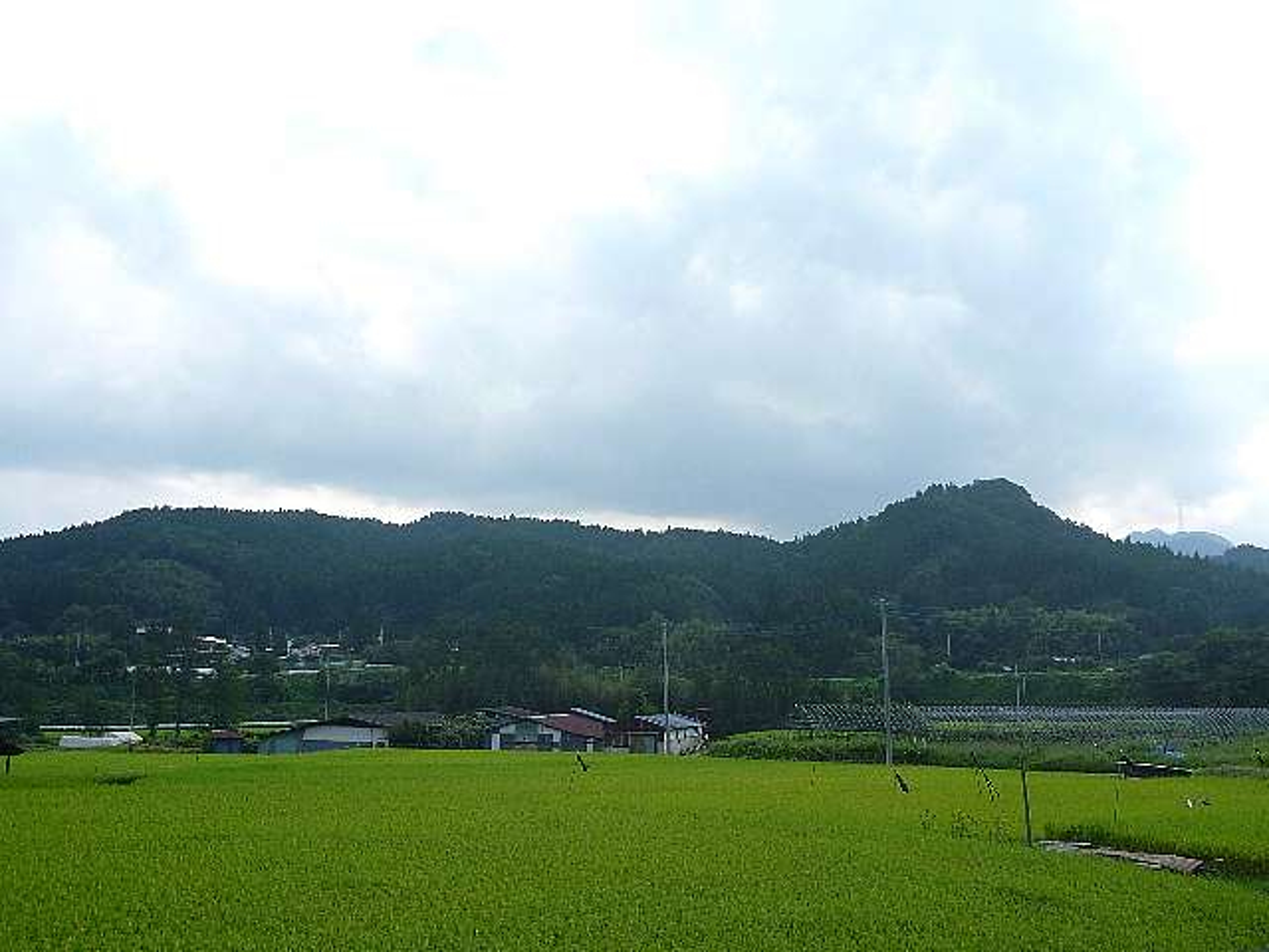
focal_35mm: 34
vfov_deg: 41.8
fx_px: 1246
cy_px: 476
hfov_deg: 54.0
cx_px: 634
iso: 80
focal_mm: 4.9
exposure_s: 1/500
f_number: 3.3
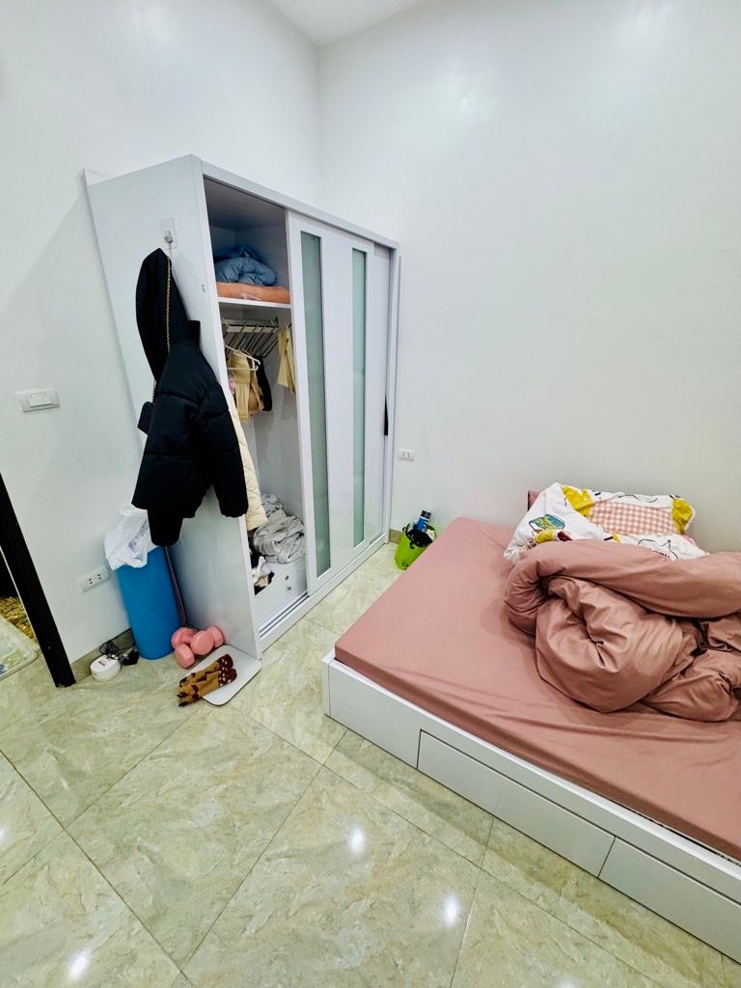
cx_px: 370
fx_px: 400
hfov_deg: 85.7
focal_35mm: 14
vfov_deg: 102.1
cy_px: 494
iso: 250
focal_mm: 2.22
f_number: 2.2
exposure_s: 1/100
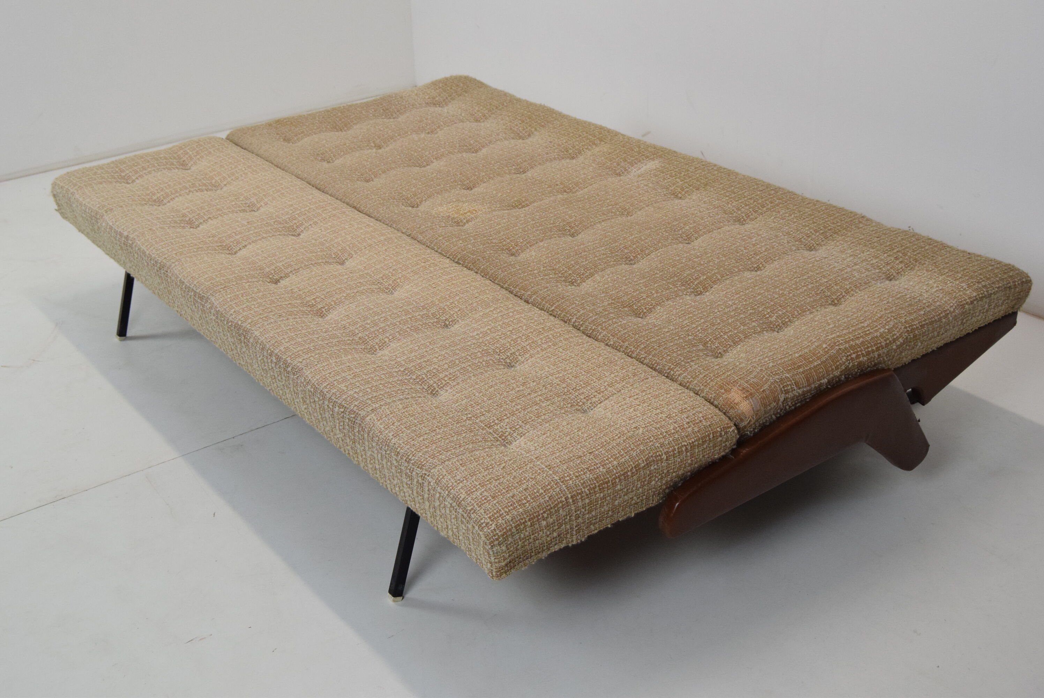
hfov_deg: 43.6
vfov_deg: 29.9
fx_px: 1306
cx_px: 522
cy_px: 349
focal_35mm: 45
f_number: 7.1
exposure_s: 1/200
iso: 1600
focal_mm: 30
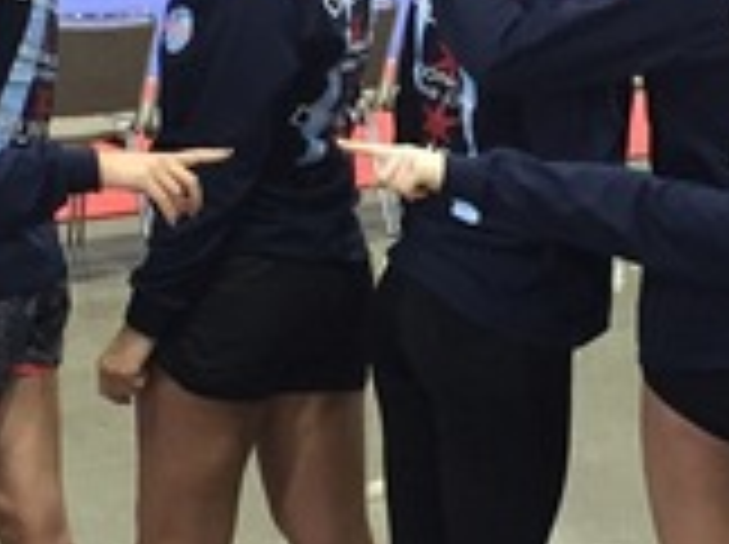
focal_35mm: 129
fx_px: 2713
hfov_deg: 15.3
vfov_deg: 11.3
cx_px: 459
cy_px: -4
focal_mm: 4.15
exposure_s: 1/30
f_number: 2.2
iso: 100
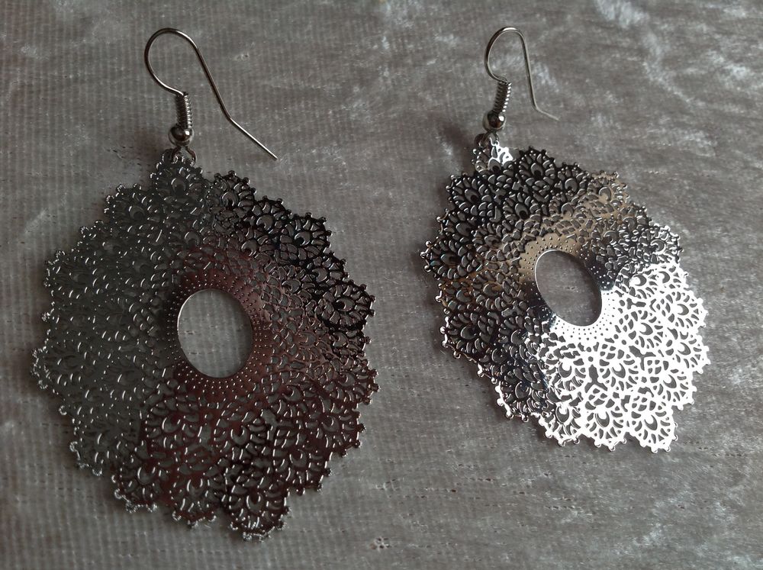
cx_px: 382
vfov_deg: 40.6
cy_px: 285
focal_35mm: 35
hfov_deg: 52.7
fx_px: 770
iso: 64
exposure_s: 1/60
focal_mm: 4.28
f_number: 2.4
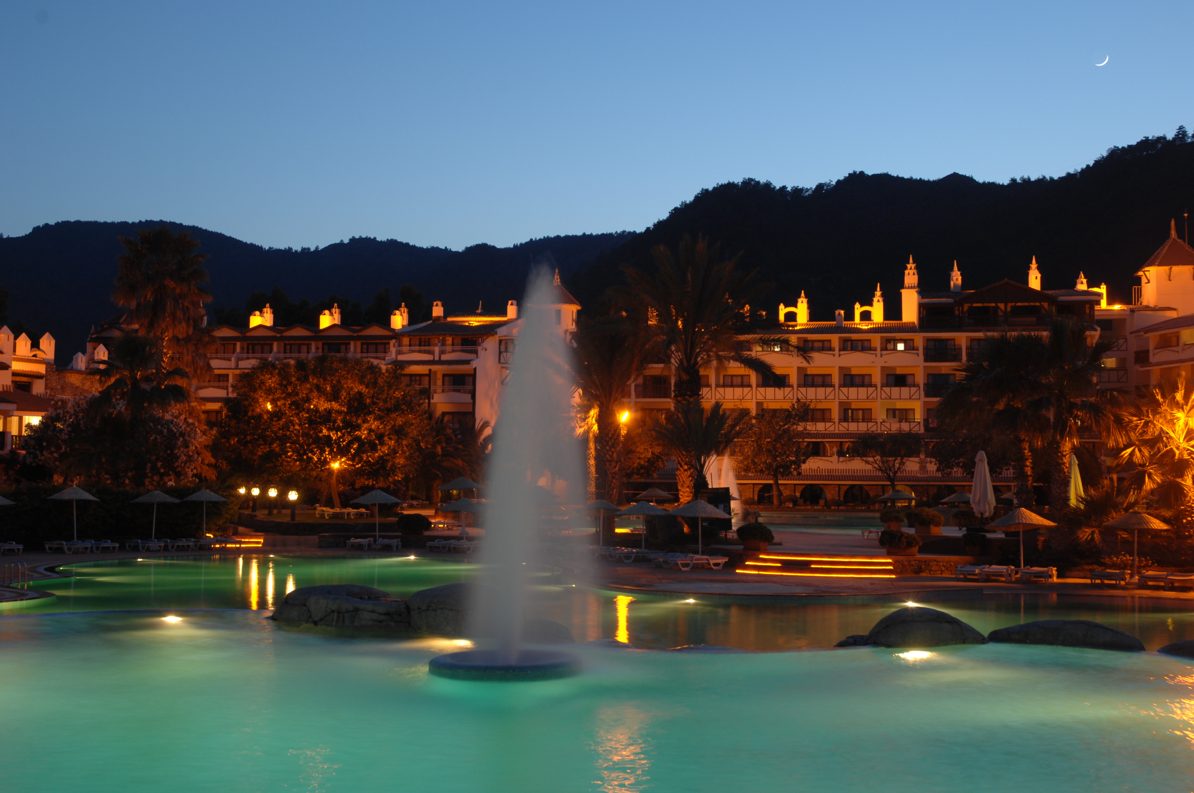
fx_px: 1441
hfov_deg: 45.0
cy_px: 396
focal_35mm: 44
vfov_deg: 30.8
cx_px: 597
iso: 200
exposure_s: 2.5
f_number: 8
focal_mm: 29
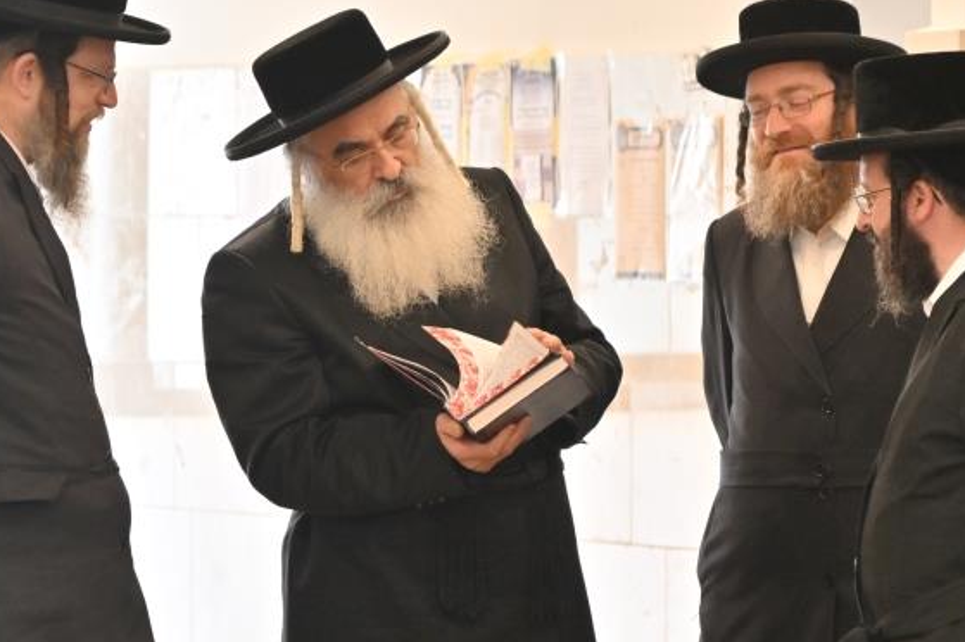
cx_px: 449
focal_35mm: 330
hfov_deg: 6.2
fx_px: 8840
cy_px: 361
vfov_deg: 4.2
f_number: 4
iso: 800
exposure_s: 1/250
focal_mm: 120
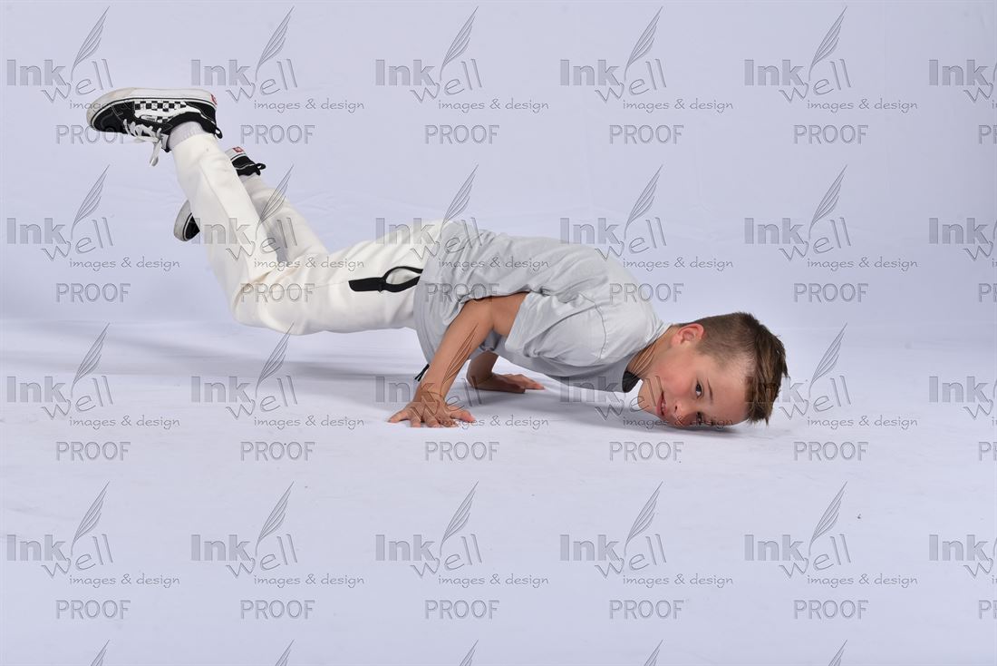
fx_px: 1330
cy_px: 333
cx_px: 498
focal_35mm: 48
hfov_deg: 41.1
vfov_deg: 28.1
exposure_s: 1/200
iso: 250
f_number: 8
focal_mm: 48
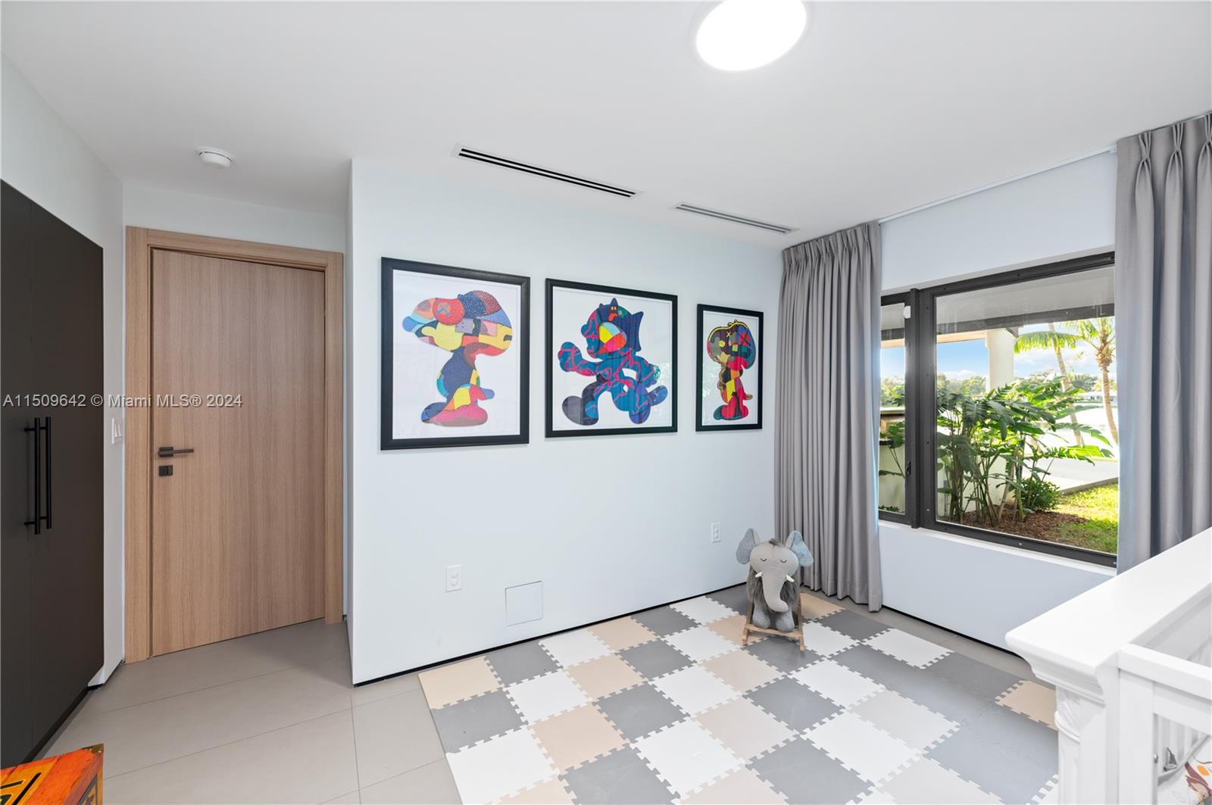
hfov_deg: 104.3
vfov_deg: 81.1
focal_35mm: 14
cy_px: 402
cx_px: 606
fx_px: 471
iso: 200
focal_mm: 14
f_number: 5.6
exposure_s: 1/6
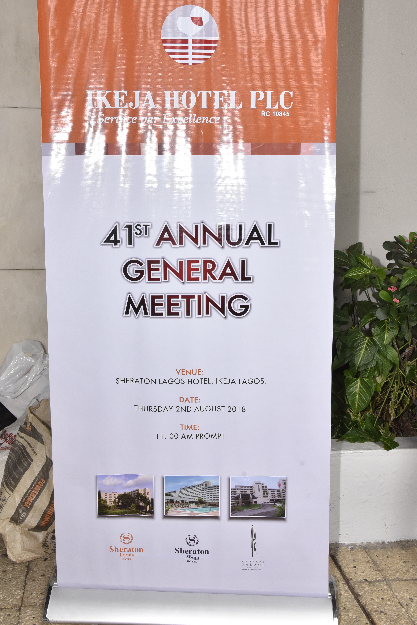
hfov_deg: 33.4
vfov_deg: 48.2
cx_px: 203
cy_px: 257
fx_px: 694
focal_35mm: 40
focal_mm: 32
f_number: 11
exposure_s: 1/200
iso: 1600
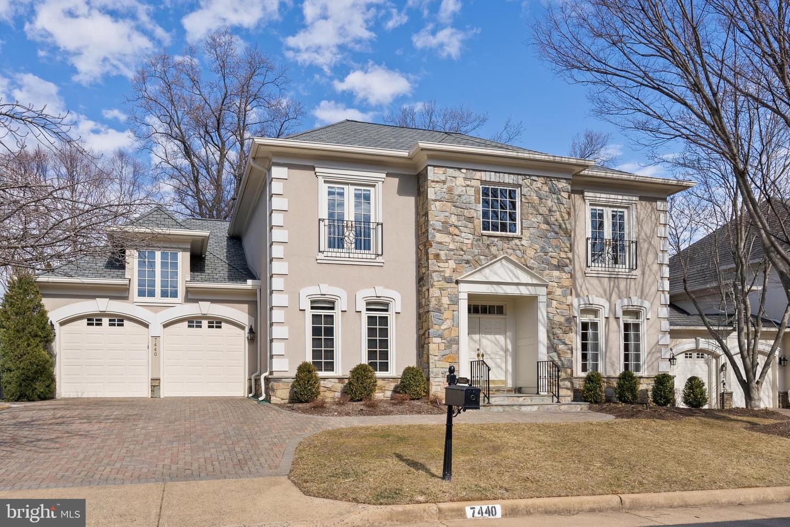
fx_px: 527
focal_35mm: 24
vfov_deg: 53.2
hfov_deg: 73.7
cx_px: 395
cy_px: 264
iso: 125
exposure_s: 1/320
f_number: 8
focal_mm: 24
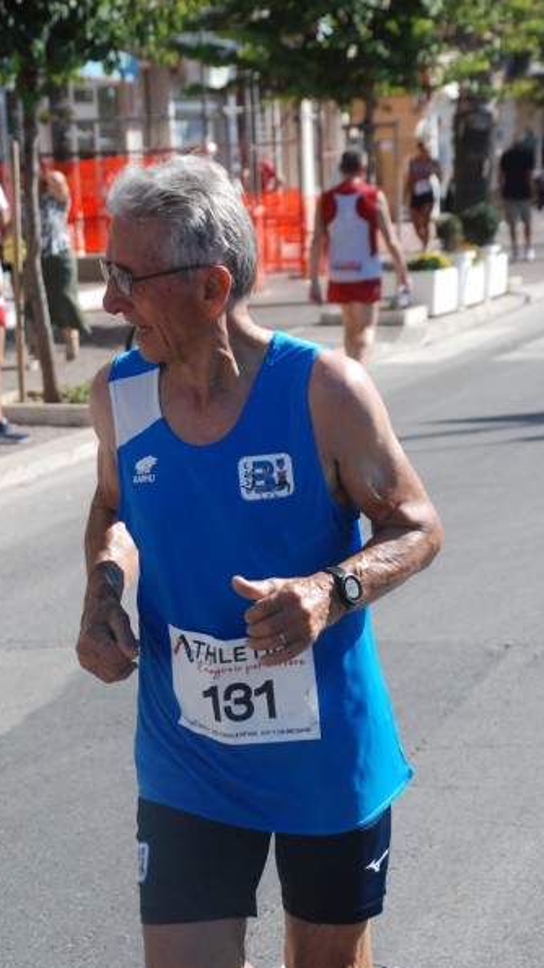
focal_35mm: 105
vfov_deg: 20.4
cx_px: 226
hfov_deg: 11.5
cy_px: 487
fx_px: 2693
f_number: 6.3
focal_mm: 66
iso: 1000
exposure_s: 1/1600
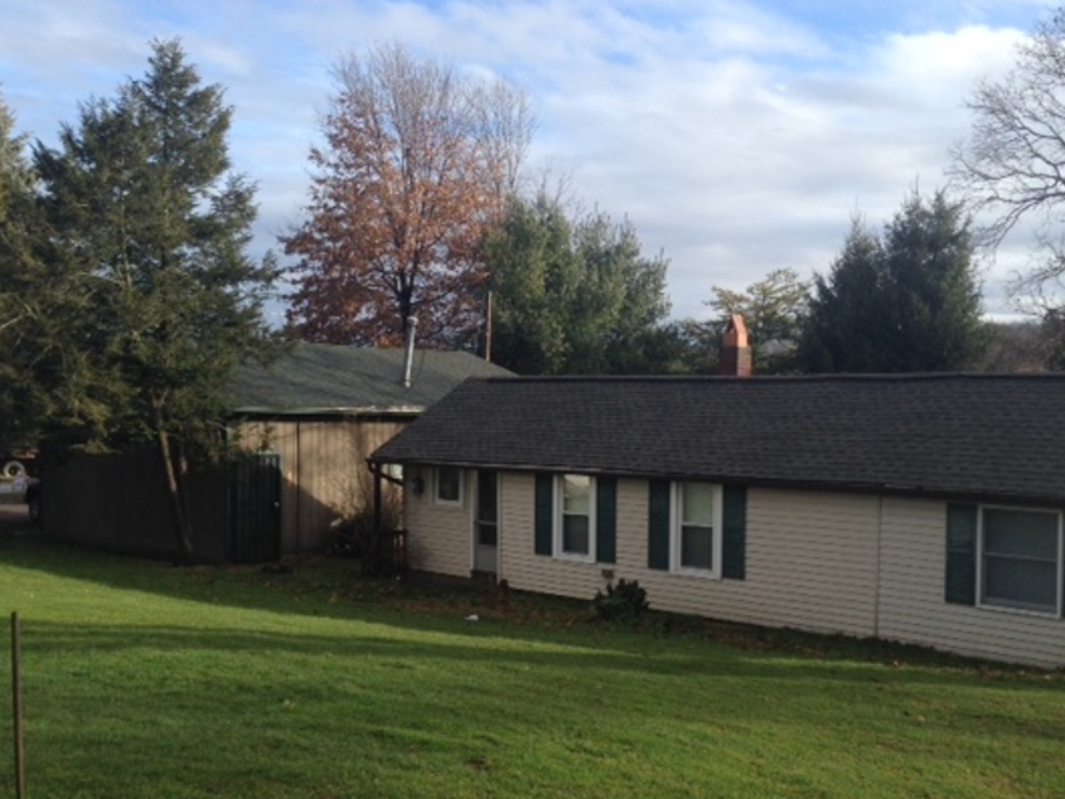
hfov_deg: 46.7
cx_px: 600
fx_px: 1231
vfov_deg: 35.9
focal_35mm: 40
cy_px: 432
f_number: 2.4
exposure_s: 1/753
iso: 50
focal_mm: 4.12
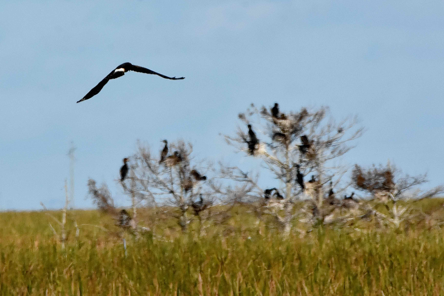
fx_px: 11851
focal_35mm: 961
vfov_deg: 1.4
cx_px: 230
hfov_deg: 2.1
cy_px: 158
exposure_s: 1/2500
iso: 2000
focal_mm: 600
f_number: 13
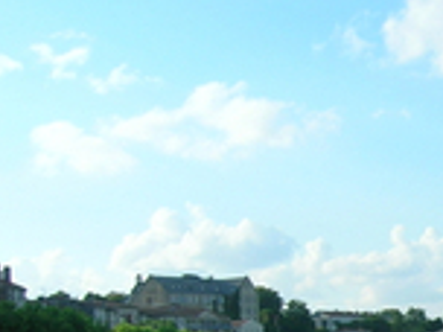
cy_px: 345
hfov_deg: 18.3
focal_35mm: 101
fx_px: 1293
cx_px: 560
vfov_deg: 14.4
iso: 50
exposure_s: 1/284
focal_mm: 5.8
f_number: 4.9
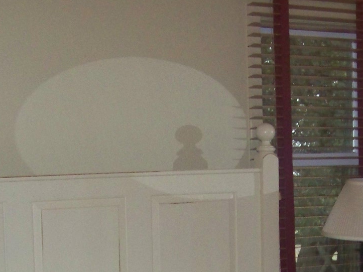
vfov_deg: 14.3
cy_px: 266
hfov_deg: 19.3
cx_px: 188
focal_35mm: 102
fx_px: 1069
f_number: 2.8
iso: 200
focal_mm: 5.85
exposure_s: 1/30
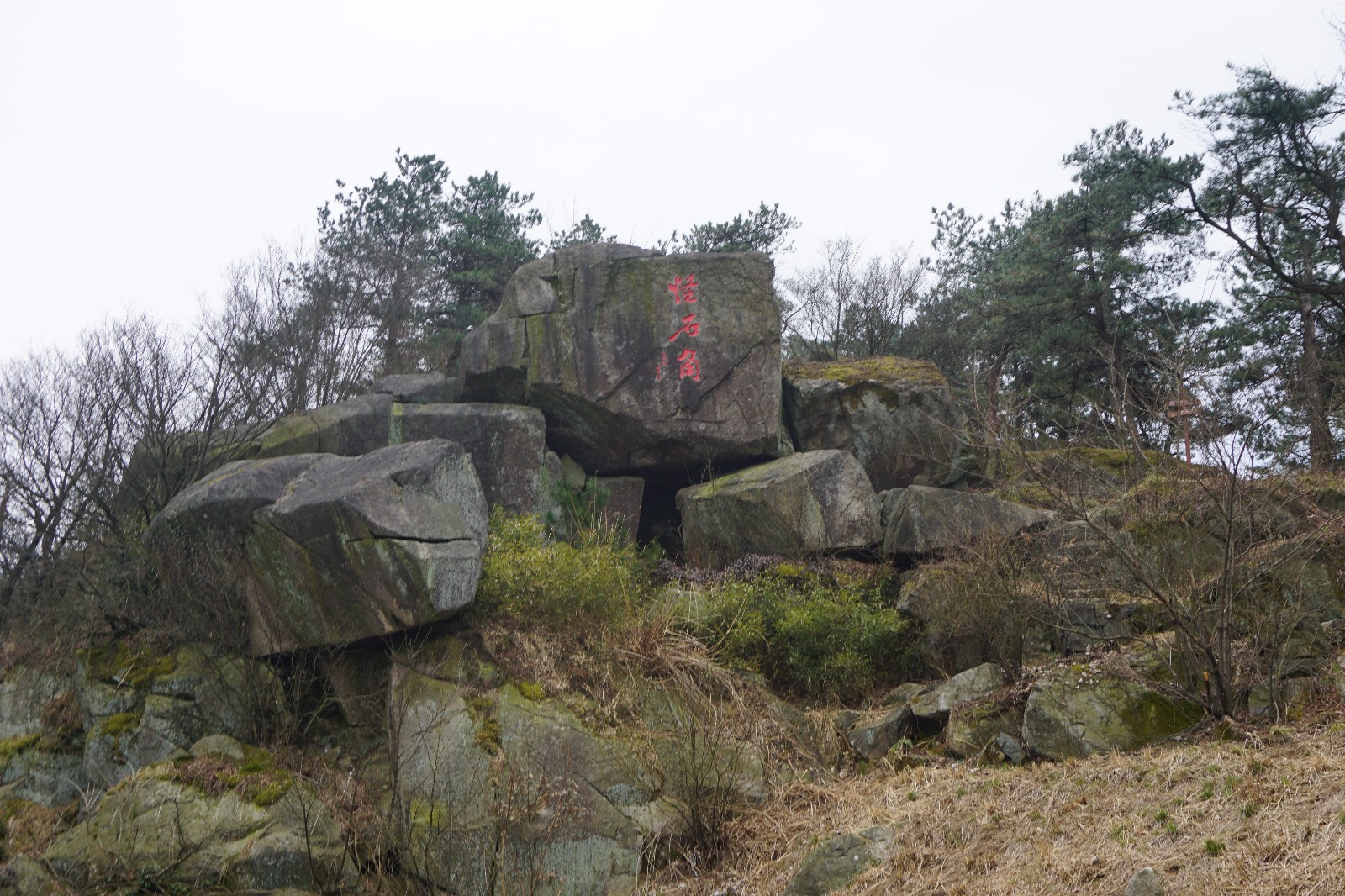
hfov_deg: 53.1
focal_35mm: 36
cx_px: 672
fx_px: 1345
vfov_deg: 36.9
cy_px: 448
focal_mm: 24
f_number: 8
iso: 100
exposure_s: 1/80
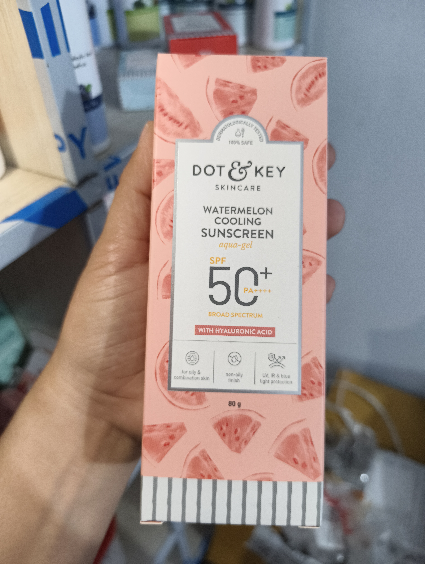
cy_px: 282
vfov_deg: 71.5
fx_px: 392
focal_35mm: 24
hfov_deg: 56.9
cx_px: 212
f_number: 1.87
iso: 1308
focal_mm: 5.56
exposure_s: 1/50
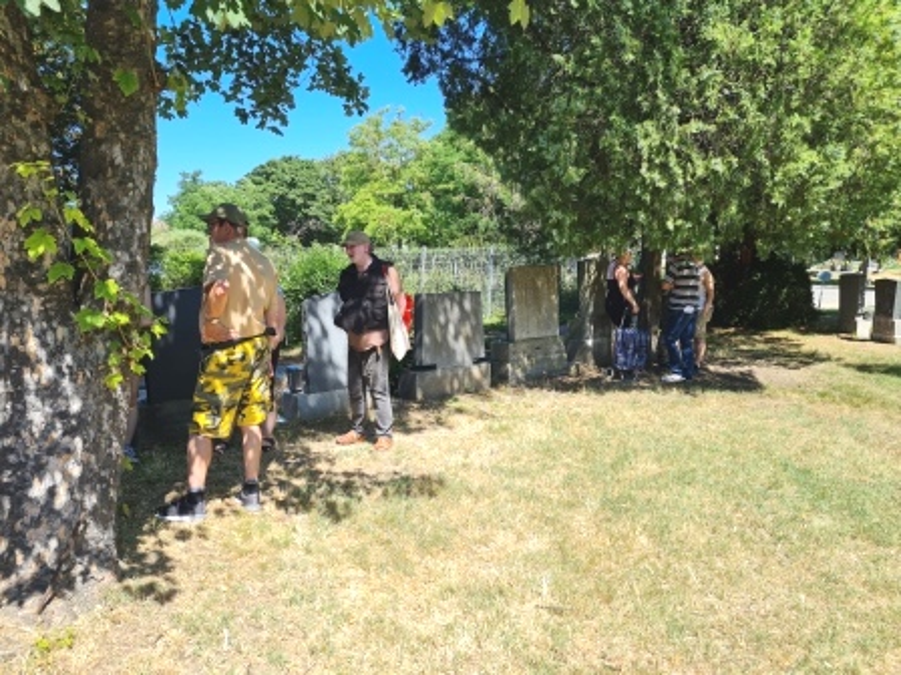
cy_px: 338
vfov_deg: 53.1
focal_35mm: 26
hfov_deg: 67.3
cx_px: 450
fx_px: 677
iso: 50
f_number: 1.8
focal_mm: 5.4
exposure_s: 1/1324
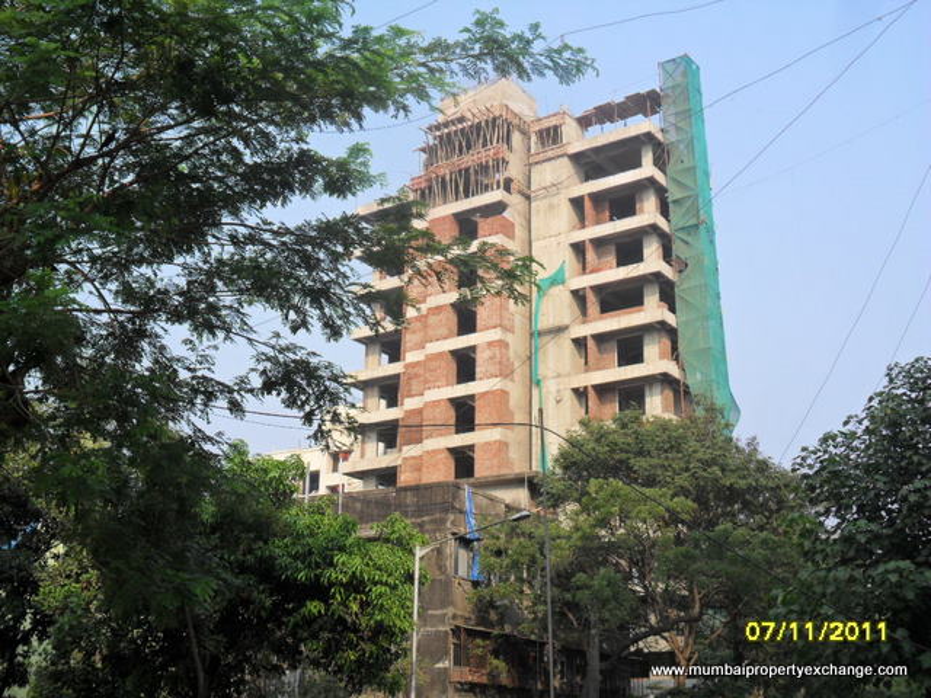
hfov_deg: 42.9
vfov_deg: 32.9
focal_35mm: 44
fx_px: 1183
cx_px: 466
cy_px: 349
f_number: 4.5
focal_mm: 7.8
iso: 100
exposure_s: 1/350
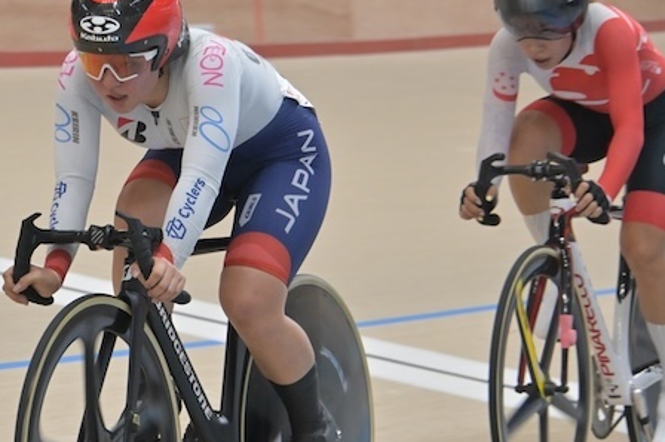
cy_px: 271
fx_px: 4781
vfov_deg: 5.3
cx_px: 98
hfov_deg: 7.9
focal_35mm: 259
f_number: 8
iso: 3200
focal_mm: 145
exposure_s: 1/400
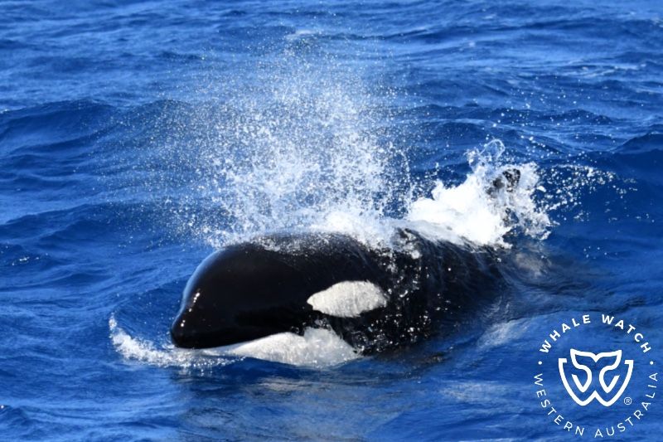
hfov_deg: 6.4
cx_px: 332
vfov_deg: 4.3
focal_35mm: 320
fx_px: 5892
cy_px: 221
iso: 2000
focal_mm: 320
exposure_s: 1/8000
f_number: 5.6
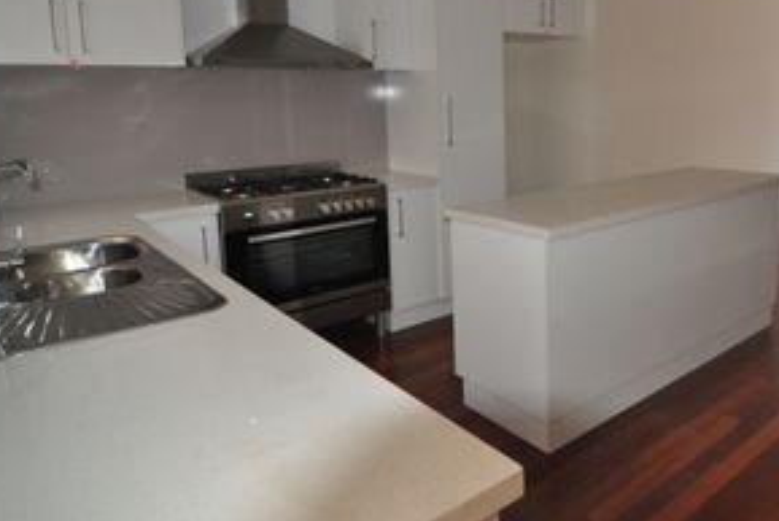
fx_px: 580
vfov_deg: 47.4
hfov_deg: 66.2
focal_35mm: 27
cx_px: 509
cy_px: 169
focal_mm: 11
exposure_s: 1/60
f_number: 2.8
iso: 800
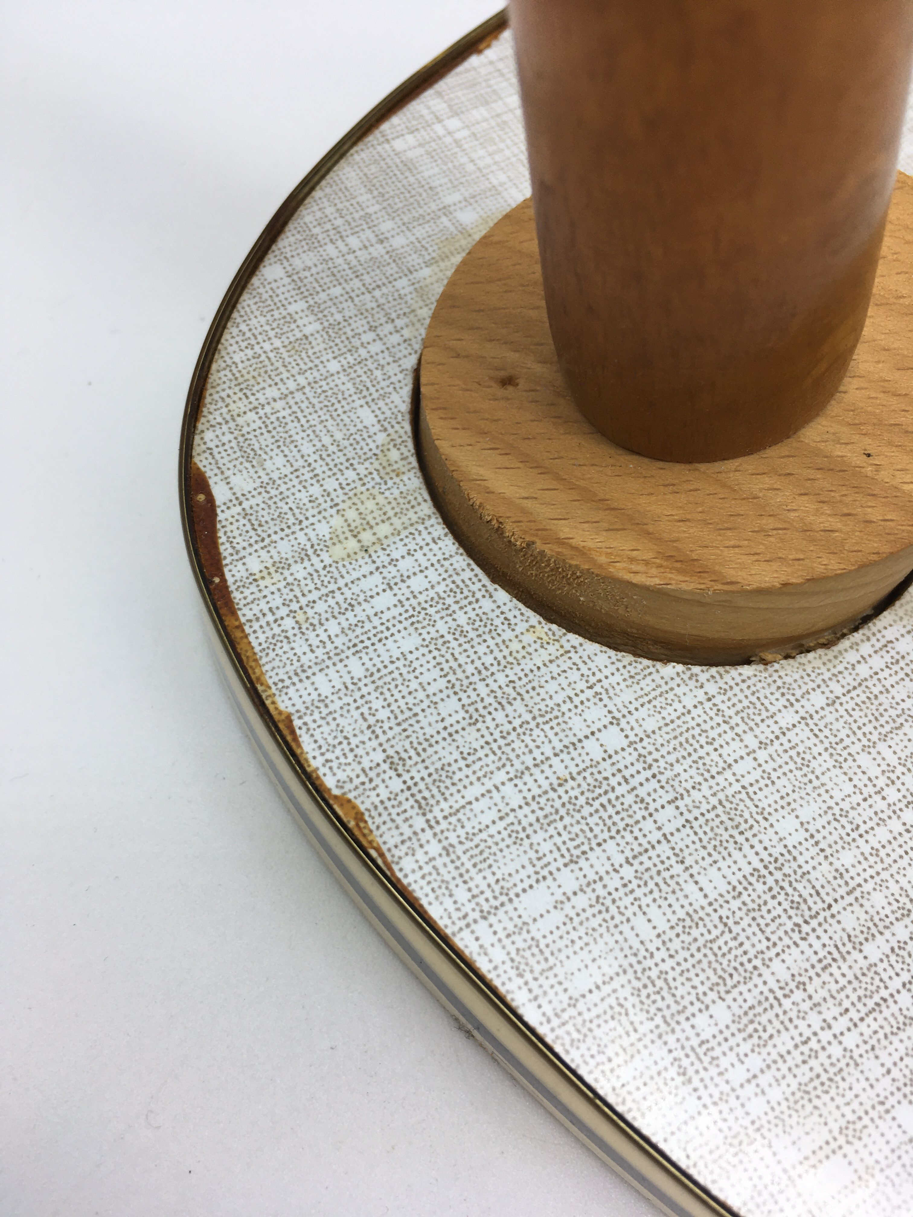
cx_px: 456
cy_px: 608
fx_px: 1020
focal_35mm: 29
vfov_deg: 61.7
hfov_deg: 48.2
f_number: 2.2
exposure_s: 1/227
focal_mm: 4.15
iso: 25
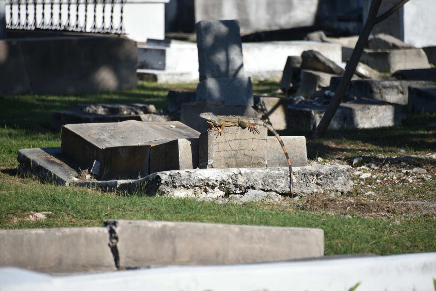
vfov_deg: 4.6
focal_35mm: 300
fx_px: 3634
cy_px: 146
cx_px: 218
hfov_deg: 6.9
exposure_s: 1/640
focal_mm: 300
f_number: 5.6
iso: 100
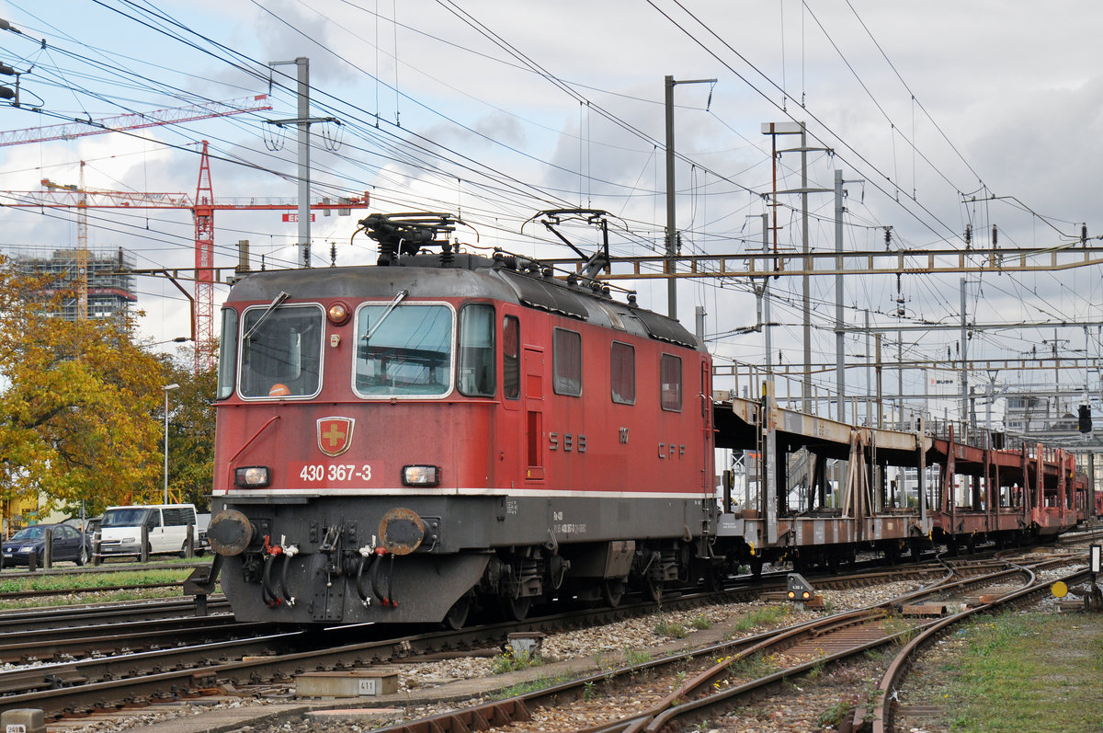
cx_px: 552
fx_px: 3213
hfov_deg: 19.5
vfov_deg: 13.0
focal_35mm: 105
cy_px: 366
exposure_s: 1/800
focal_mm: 70
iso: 400
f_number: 5.6
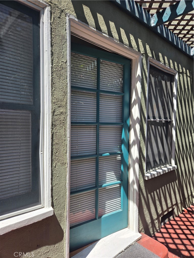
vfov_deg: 73.9
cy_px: 129
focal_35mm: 23
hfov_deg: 58.9
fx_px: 172
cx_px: 97
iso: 25
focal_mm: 5.4
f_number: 1.8
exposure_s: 1/1238
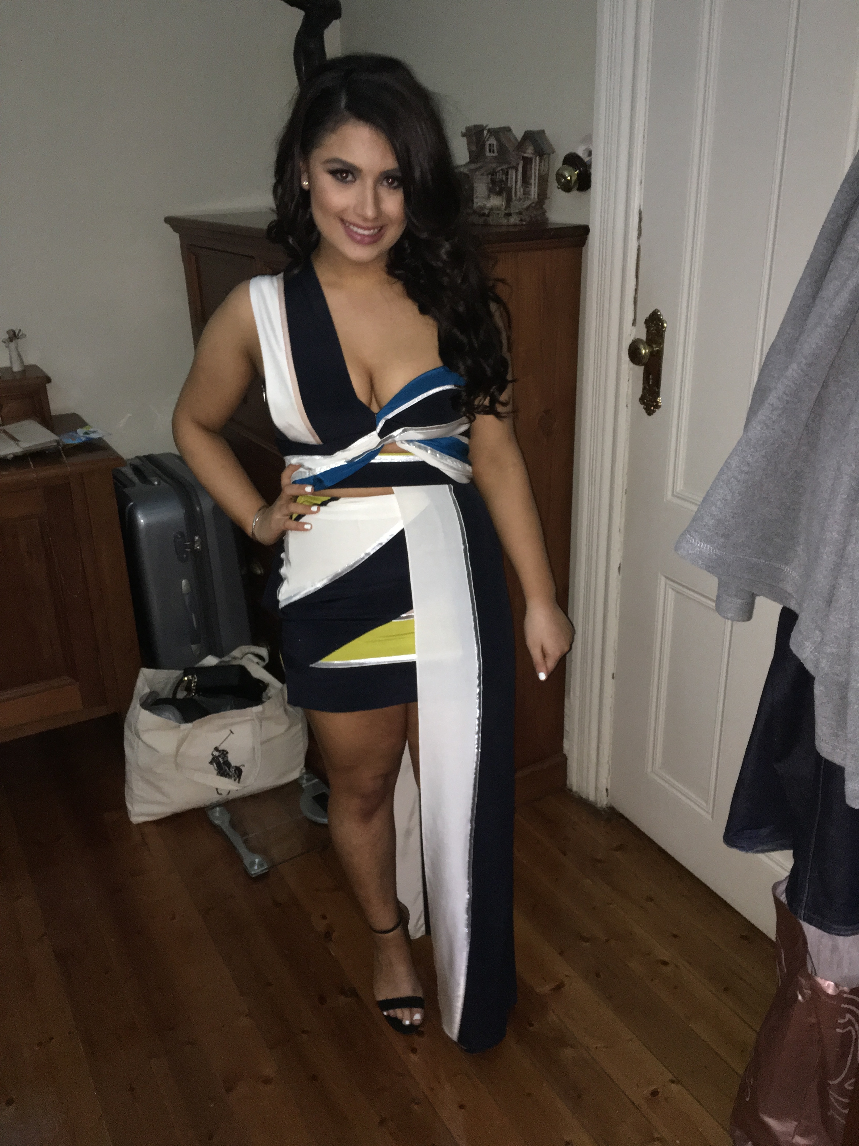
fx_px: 960
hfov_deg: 48.2
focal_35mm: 29
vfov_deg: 61.7
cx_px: 430
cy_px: 573
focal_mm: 4.15
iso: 160
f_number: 2.2
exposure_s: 1/17
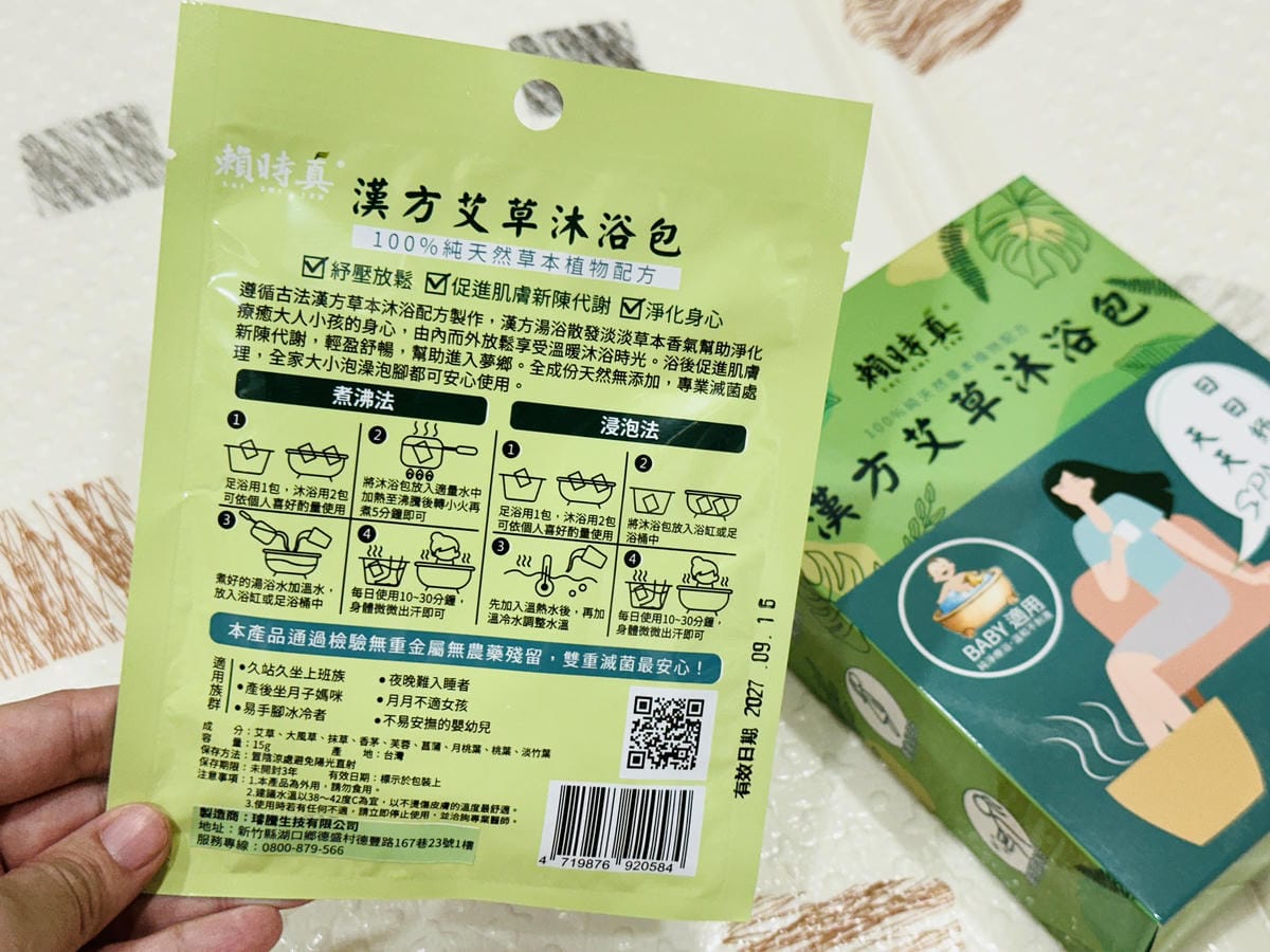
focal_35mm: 48
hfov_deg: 39.7
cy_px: 476
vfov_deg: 30.3
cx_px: 635
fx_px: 1761
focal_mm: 6.86
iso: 160
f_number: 1.78
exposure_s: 1/120
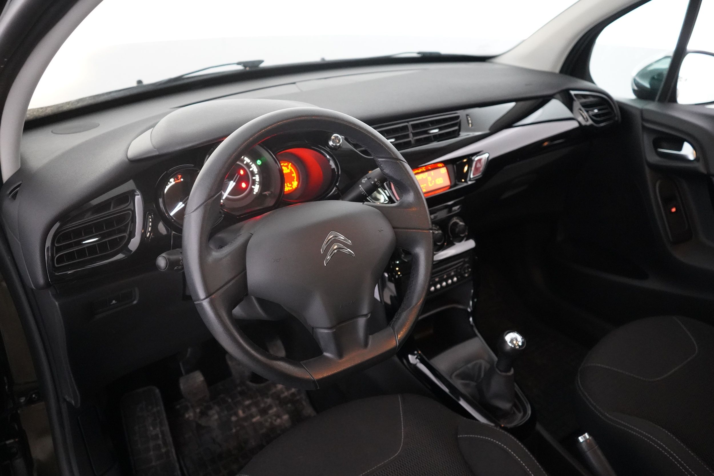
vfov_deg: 46.4
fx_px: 555
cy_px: 238
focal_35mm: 28
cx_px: 357
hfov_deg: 65.5
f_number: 3.5
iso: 12800
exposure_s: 1/80
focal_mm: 28
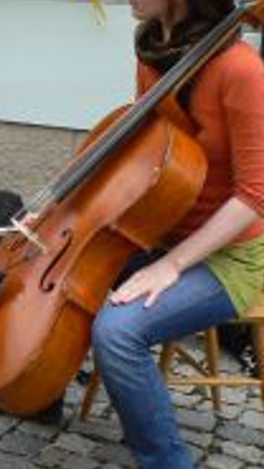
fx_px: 1320
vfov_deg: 20.0
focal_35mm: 106
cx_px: -274
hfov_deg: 10.4
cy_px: 115
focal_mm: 6
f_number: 5.6
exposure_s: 1/125
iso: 80
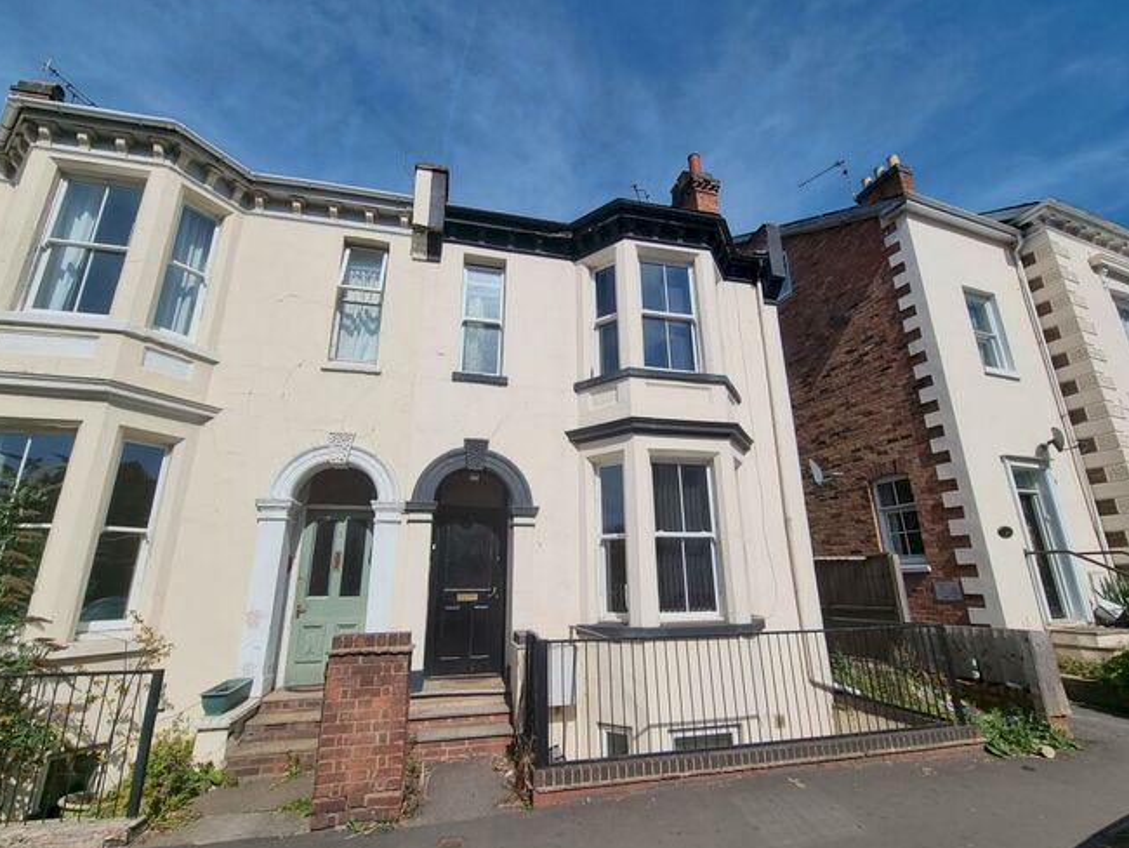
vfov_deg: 85.7
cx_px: 571
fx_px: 457
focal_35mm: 14
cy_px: 441
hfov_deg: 102.0
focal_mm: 2.2
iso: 50
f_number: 2.2
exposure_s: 1/3760
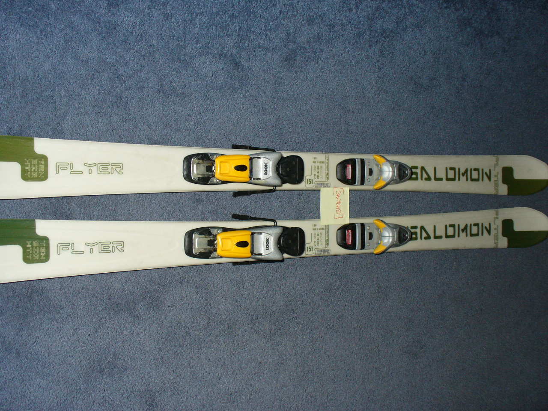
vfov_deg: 34.3
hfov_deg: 44.8
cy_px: 206
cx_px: 274
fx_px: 665
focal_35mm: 42
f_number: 2.9
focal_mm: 7
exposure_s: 1/60
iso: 100
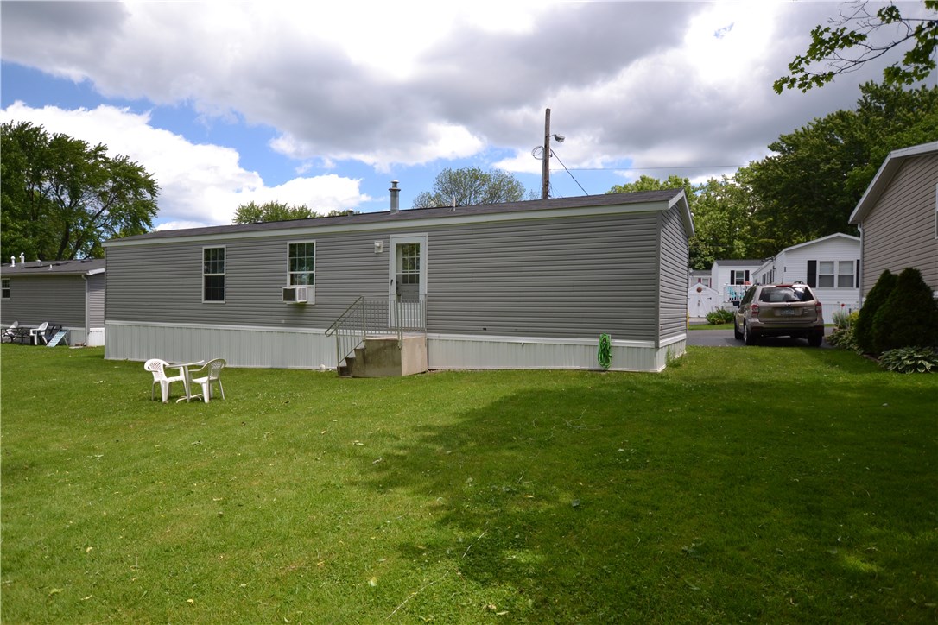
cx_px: 469
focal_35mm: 21
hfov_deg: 81.2
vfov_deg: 59.5
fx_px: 547
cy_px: 312
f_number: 3.5
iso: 400
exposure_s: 1/3200
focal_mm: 14
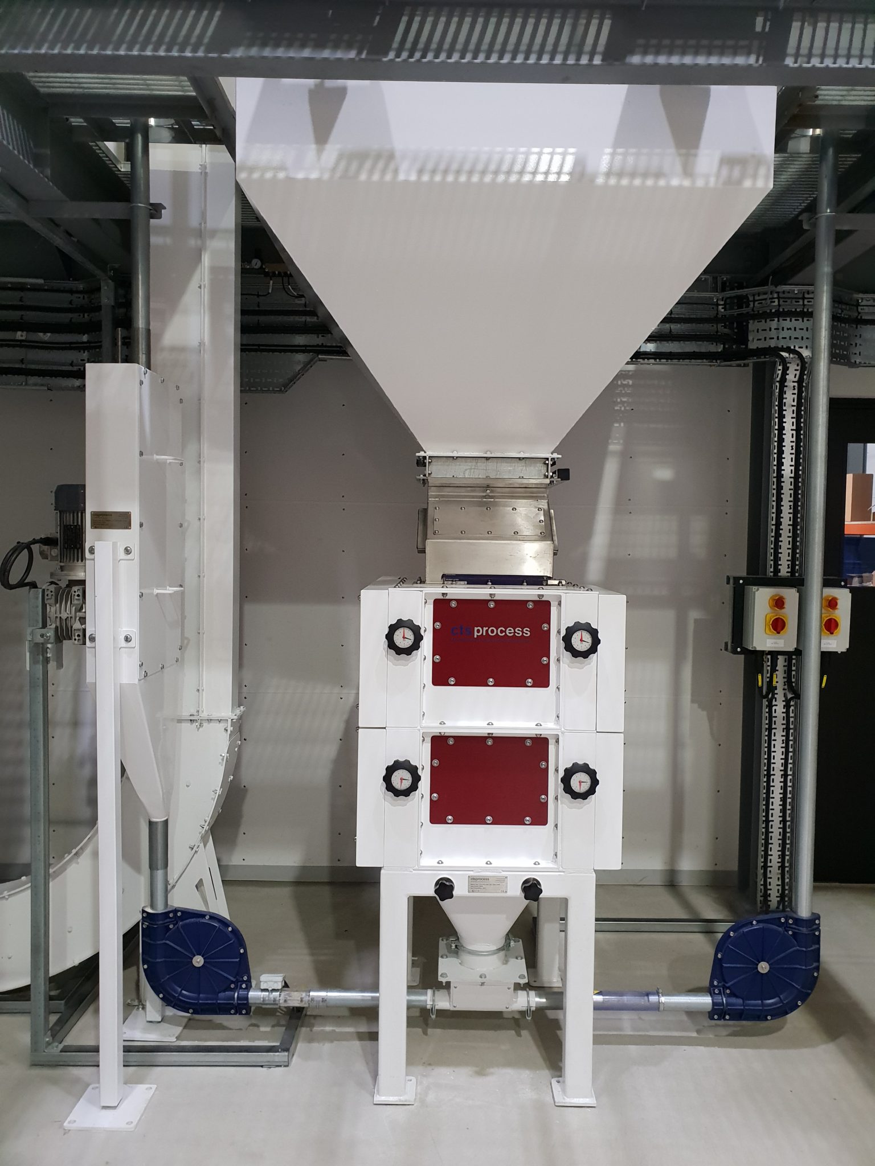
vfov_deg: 67.3
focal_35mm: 26
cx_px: 438
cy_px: 583
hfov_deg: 53.1
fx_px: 876
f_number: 2.4
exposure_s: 1/33
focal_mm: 4.3
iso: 320
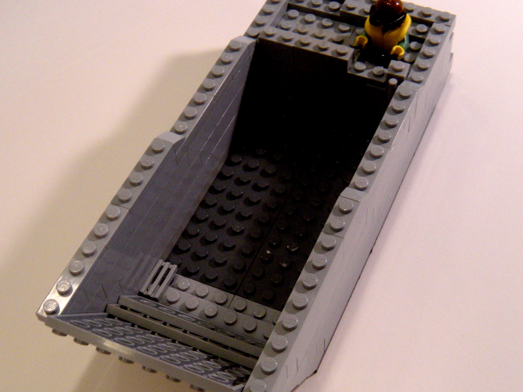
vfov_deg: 40.7
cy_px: 196
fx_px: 529
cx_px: 262
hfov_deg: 52.6
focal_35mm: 35
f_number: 3.8
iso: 138
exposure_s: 1/55.2
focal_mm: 5.9
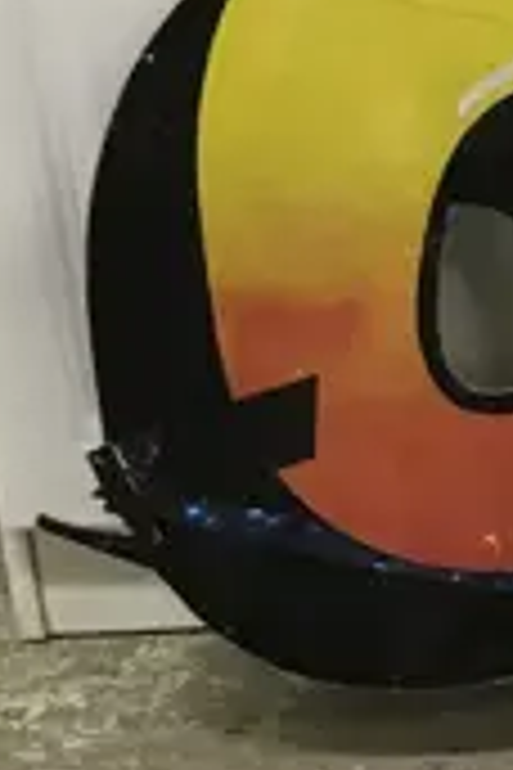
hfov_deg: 6.7
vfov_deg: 11.3
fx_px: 3869
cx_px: 1683
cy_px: 171
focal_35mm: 181
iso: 50
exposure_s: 1/33
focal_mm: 4.15
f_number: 2.2
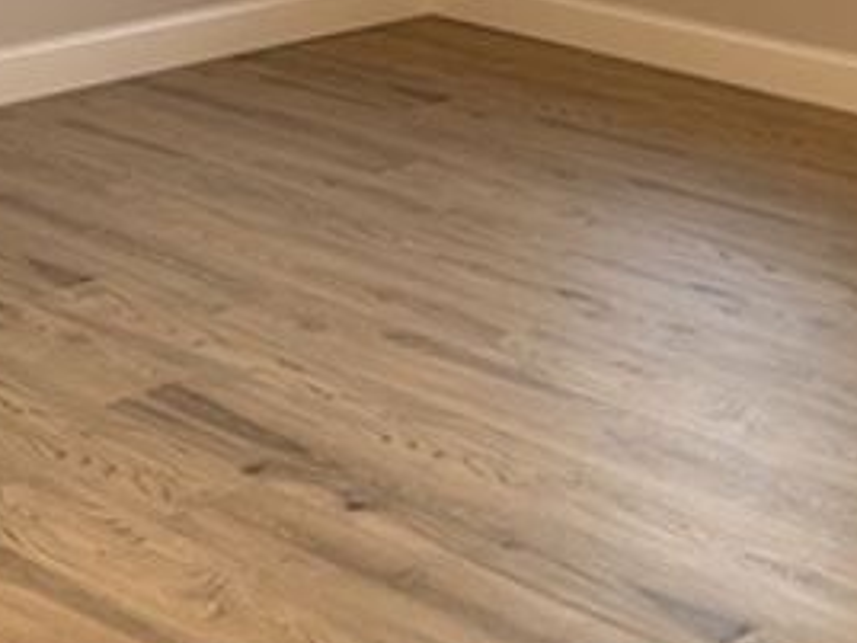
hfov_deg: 30.9
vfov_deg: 22.5
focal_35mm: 62
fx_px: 1535
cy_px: -30
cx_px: 595
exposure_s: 1/141
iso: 100
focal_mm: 6.76
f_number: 1.78
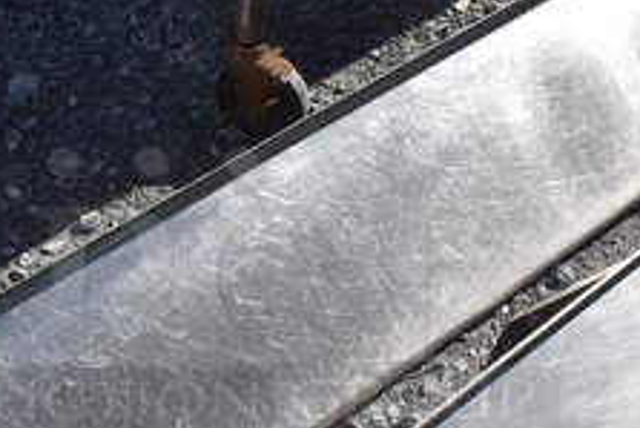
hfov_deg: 27.2
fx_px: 1316
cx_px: 241
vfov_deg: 18.4
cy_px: 279
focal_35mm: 74
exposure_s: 1/640
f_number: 8
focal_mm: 18
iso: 200
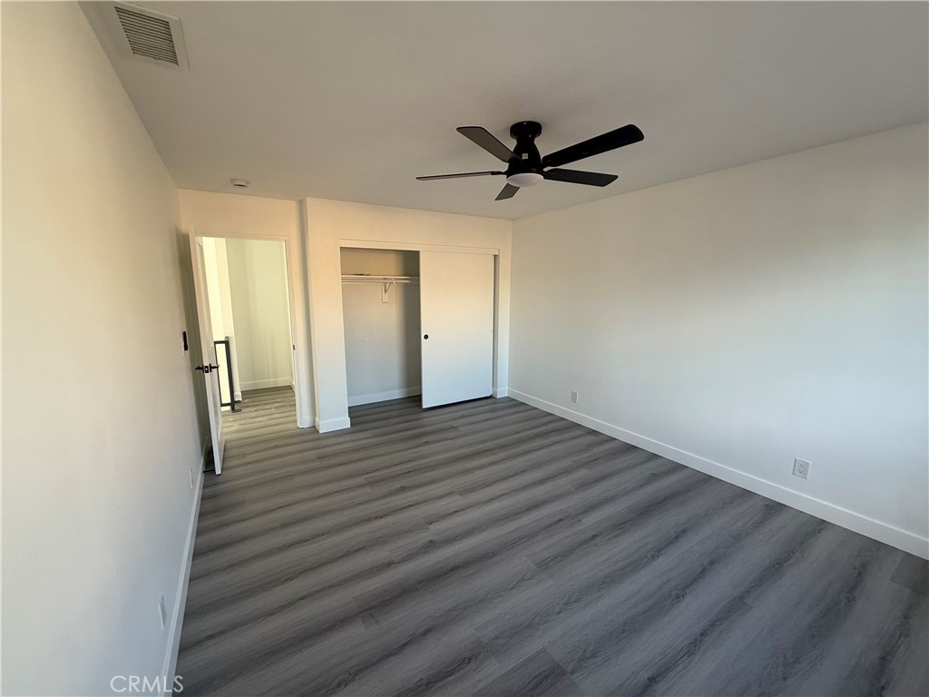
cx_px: 464
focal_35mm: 14
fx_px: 376
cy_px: 348
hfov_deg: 102.1
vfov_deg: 85.7
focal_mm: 2.22
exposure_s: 1/99
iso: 100
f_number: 2.2
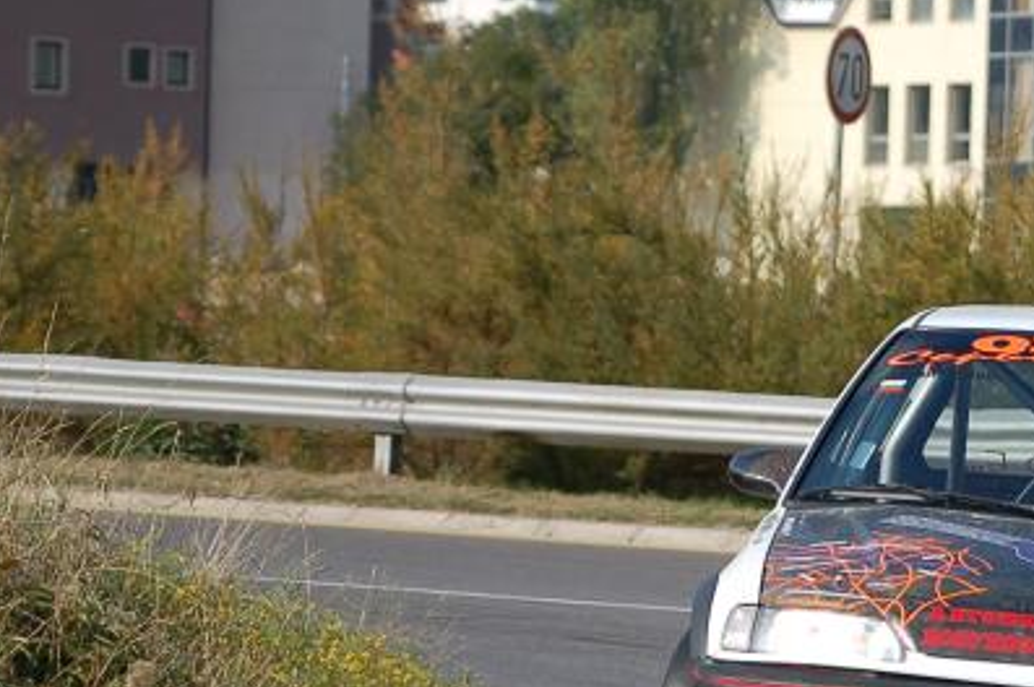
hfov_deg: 6.2
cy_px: 582
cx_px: 1094
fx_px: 9556
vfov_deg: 4.1
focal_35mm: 333
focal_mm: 86
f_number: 5
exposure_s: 1/1250
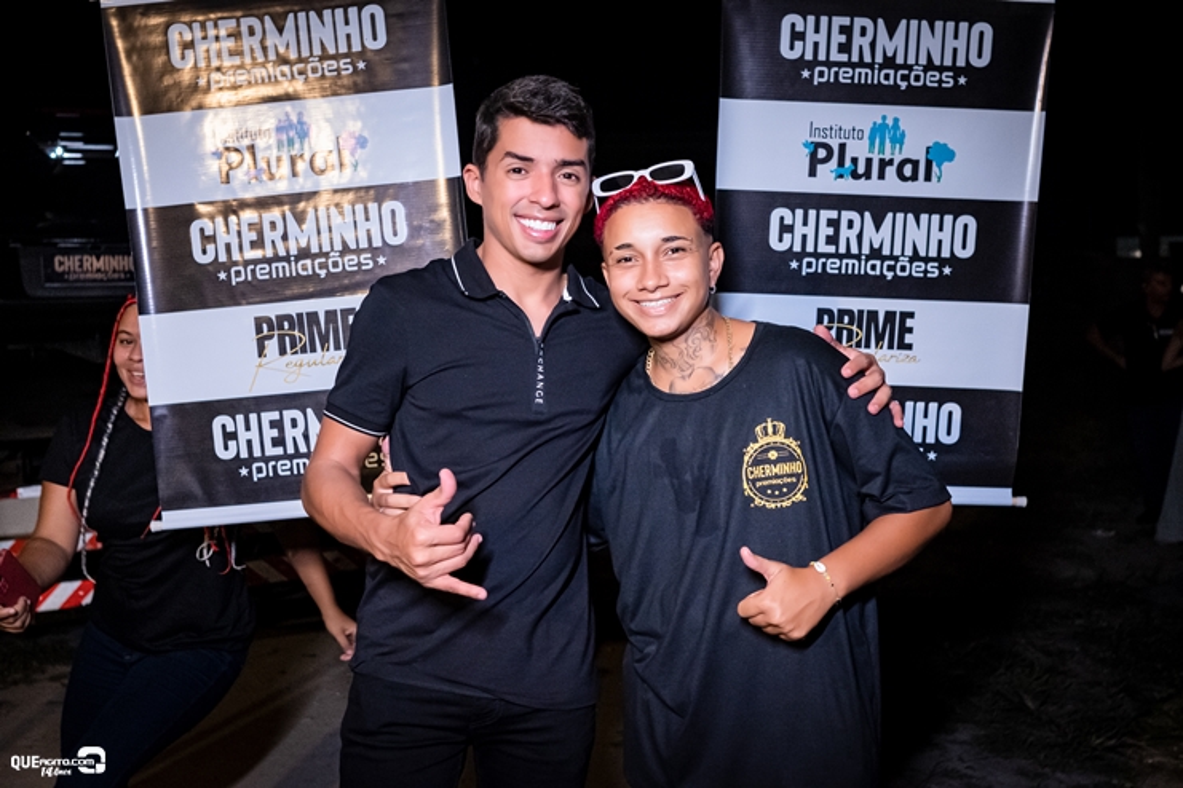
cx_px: 592
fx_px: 1183
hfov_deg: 53.1
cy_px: 394
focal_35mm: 36
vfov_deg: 36.9
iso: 2500
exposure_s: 1/400
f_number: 2.8
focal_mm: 24
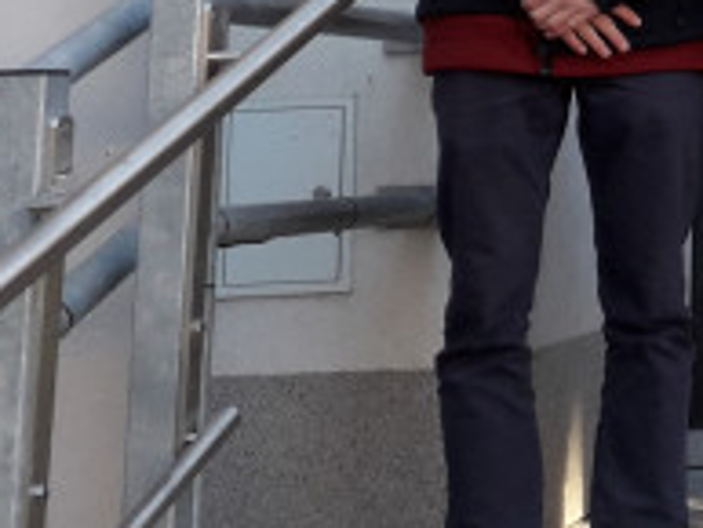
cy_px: -266
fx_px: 2276
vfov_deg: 12.6
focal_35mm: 112
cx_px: 1348
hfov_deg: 14.8
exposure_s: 1/100
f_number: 1.9
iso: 50
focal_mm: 3.6
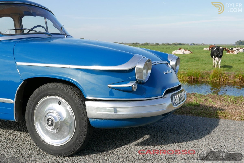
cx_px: 122
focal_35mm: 46
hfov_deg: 42.7
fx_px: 312
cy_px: 82
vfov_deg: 29.2
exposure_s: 1/500
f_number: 5.6
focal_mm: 20.6
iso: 200
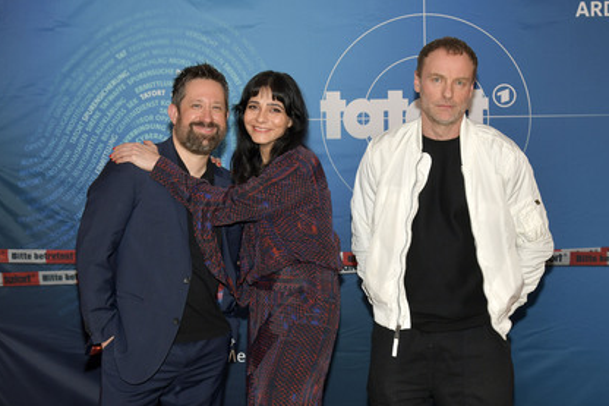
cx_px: 321
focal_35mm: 52
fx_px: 879
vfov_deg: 26.0
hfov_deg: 38.2
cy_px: 208
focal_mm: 48
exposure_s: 1/200
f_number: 5.6
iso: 640
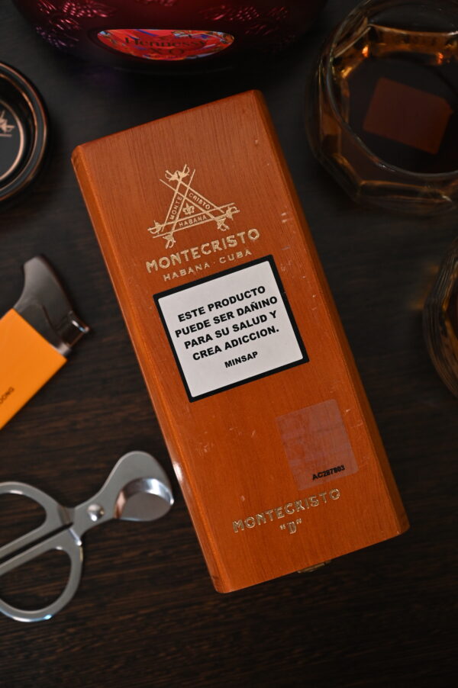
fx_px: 1166
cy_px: 344
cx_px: 229
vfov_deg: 32.9
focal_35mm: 61
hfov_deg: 22.2
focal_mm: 61
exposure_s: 1/125
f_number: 4.5
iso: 1600
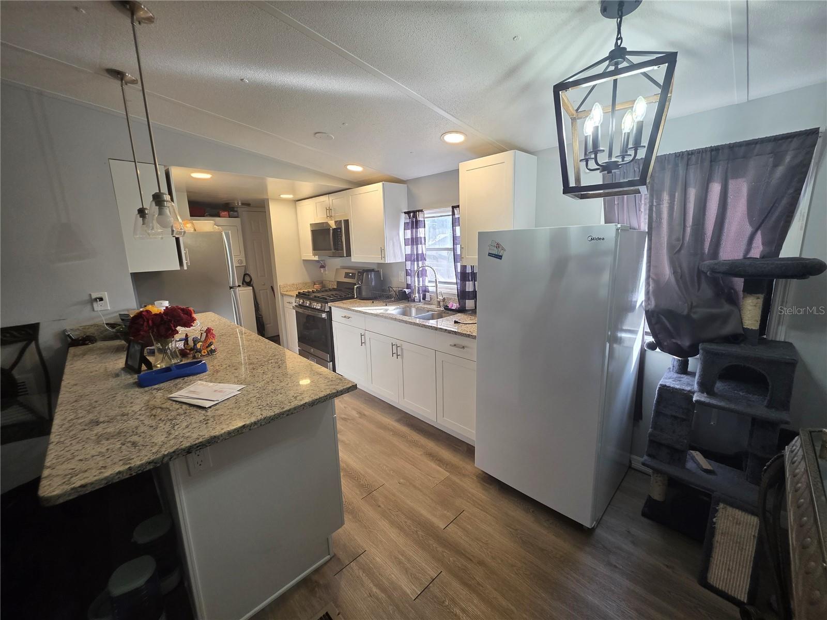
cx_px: 414
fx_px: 311
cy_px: 310
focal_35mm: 13
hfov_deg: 106.2
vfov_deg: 89.9
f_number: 1.9
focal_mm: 2.2
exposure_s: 1/120
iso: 160
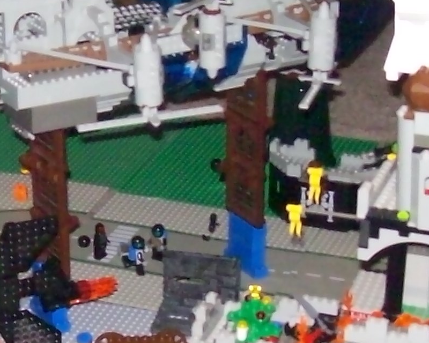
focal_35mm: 113
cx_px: 43
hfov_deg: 16.8
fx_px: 1435
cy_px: 211
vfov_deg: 13.6
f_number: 2.7
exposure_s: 1/128
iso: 200
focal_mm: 6
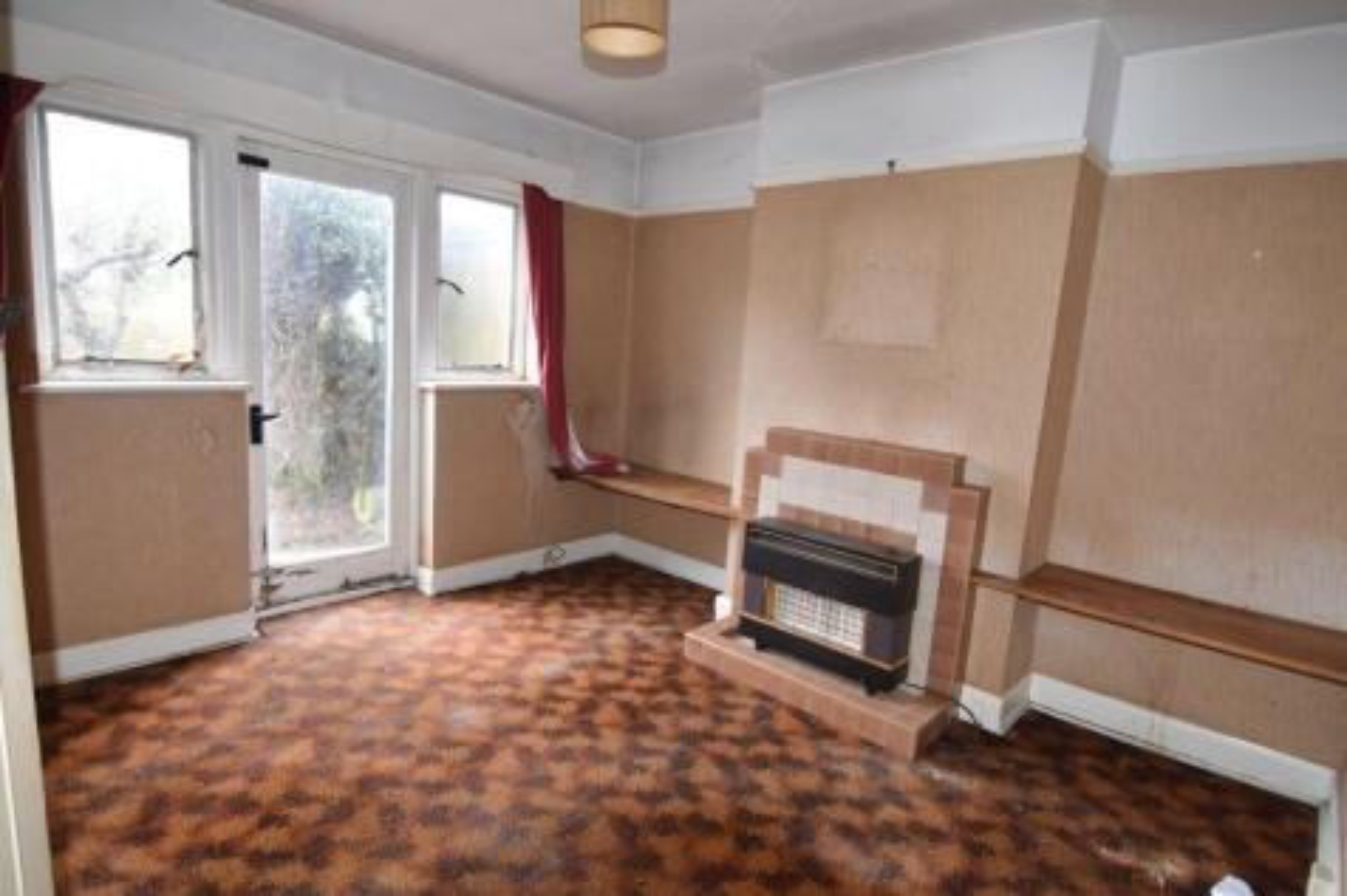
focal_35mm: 20
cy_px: 448
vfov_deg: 63.2
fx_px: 729
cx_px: 674
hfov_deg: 85.4
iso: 560
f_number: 2.8
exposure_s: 1/60
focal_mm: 13
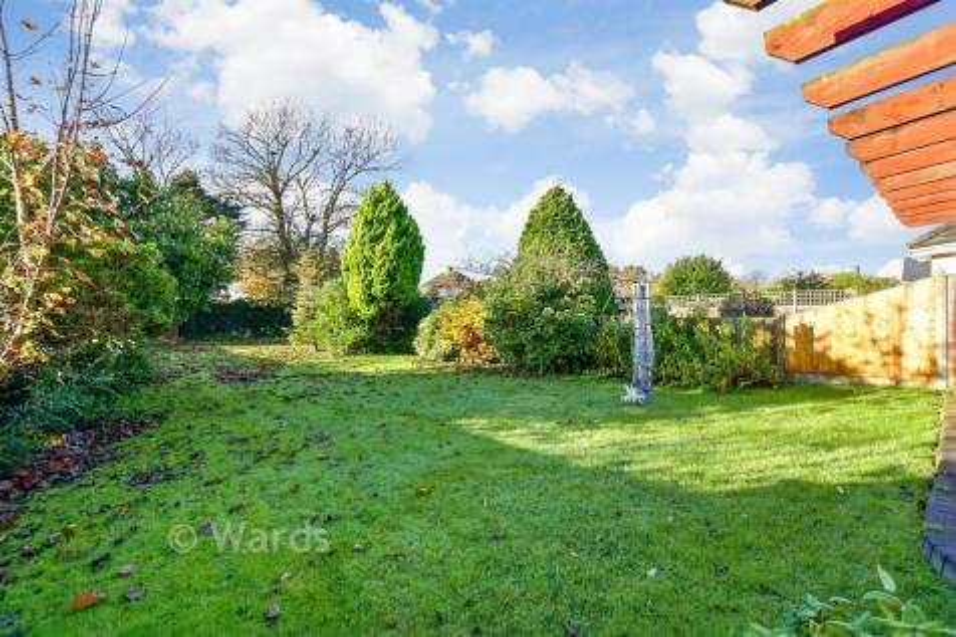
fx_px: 398
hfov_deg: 100.4
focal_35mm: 15
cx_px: 478
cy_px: 318
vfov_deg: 77.3
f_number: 6.3
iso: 160
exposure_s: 1/100
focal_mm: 10
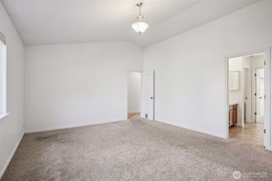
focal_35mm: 17
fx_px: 128
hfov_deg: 93.3
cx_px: 136
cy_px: 90
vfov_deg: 70.5
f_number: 8
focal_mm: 17
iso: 400
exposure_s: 1/13
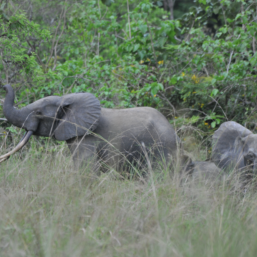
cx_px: 96
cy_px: 128
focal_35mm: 118
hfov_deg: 14.8
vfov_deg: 14.8
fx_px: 991
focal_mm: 92
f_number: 4.8
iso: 1000
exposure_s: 1/500
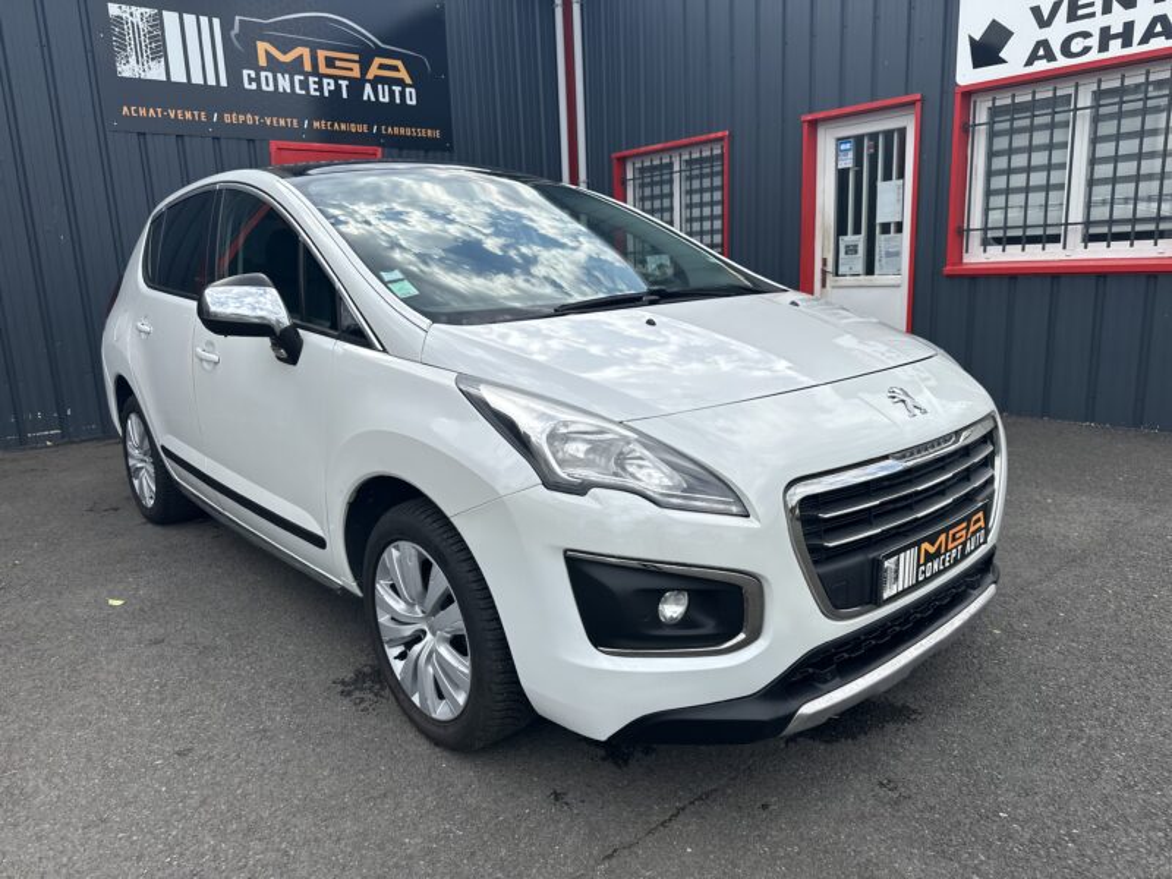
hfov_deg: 71.6
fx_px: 813
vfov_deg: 56.8
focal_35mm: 24
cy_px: 440
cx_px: 586
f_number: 1.78
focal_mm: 6.86
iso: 80
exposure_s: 1/2882
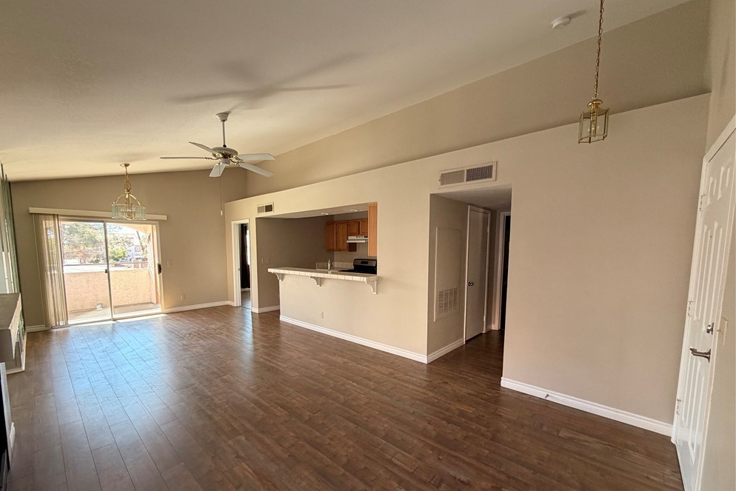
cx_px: 358
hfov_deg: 100.4
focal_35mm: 15
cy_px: 276
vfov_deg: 77.0
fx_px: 307
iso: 200
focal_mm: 2.22
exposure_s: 1/121
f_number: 2.2
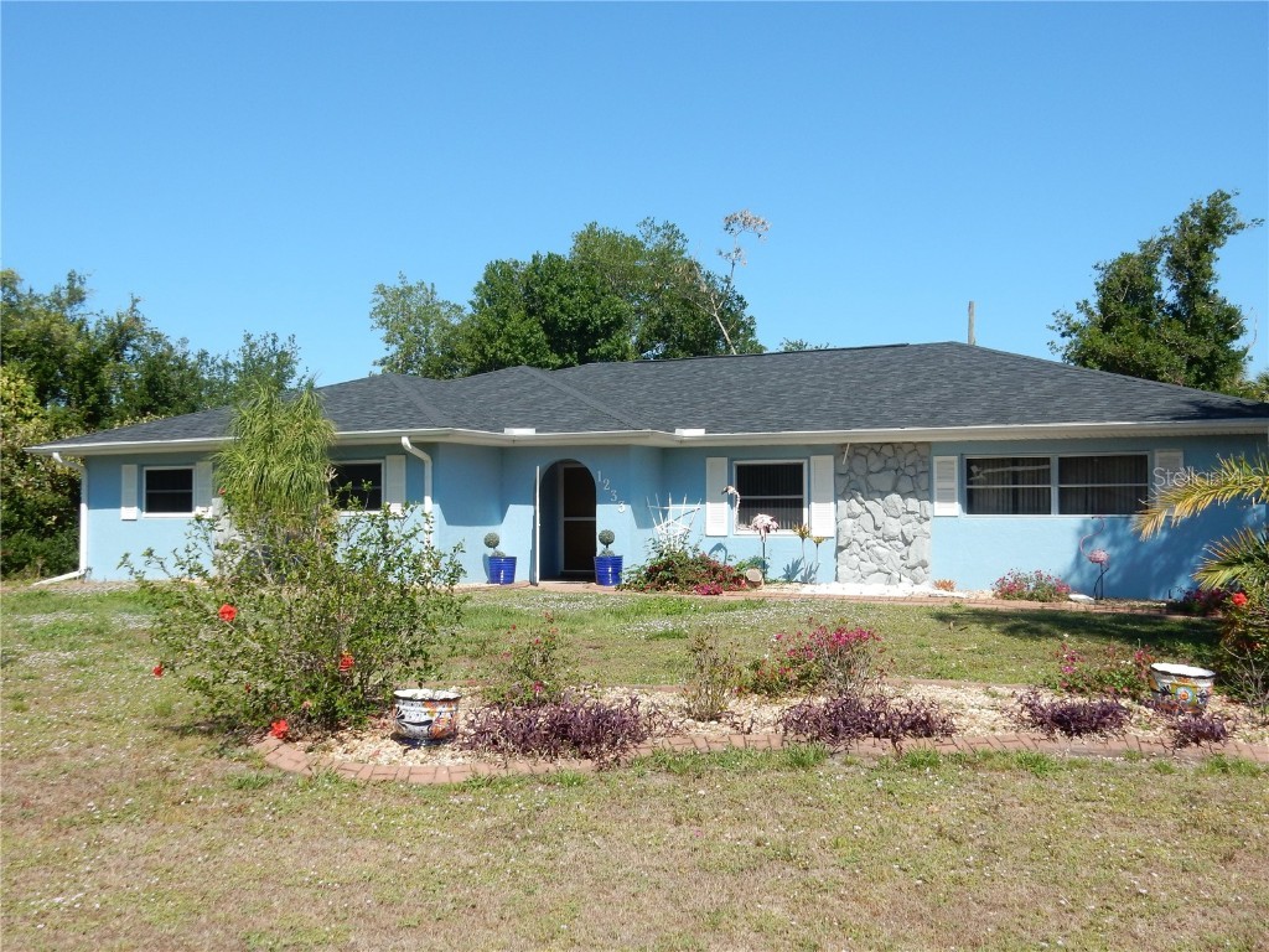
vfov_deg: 39.7
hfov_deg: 51.4
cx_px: 634
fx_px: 1320
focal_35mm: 36
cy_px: 476
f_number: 4
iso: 125
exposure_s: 1/1000
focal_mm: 6.4
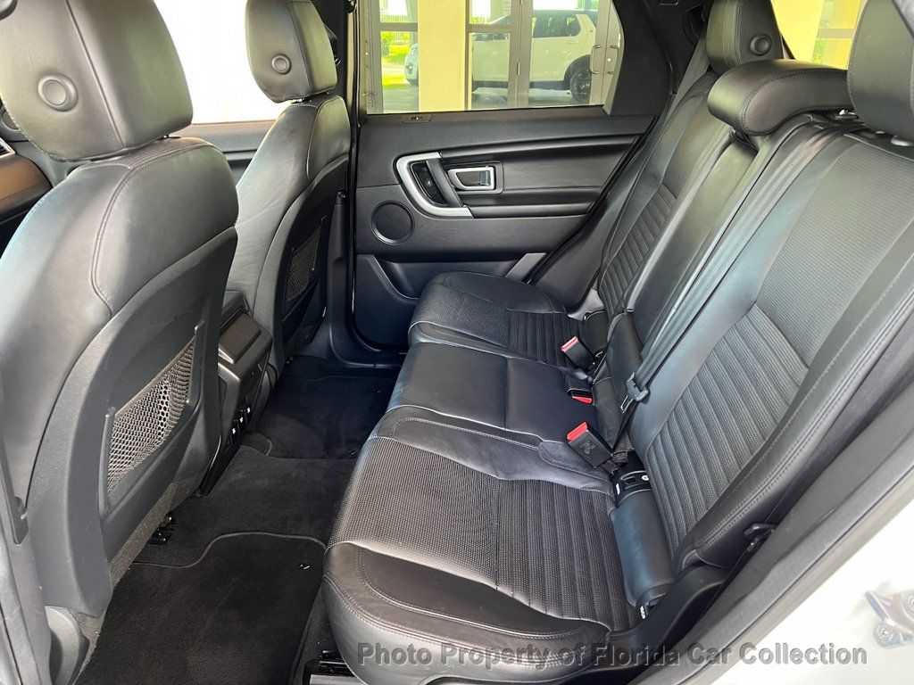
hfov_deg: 67.3
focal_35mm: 26
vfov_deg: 53.1
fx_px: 687
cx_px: 457
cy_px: 342
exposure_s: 1/60
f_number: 1.5
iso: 200
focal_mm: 5.7
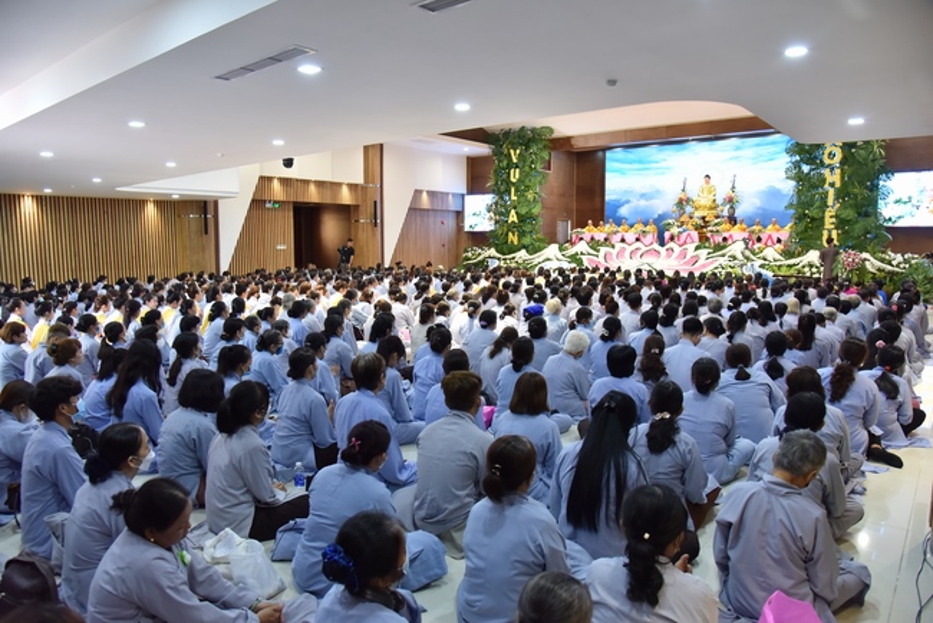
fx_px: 622
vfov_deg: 53.2
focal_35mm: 24
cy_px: 312
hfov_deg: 73.7
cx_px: 466
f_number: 5.6
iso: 1250
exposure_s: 1/40
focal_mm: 24
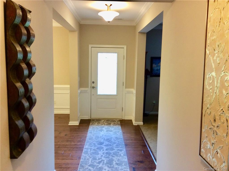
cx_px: 114
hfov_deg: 56.9
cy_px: 86
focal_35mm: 32
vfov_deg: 44.0
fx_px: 211
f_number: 2.4
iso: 64
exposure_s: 1/24
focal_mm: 3.3
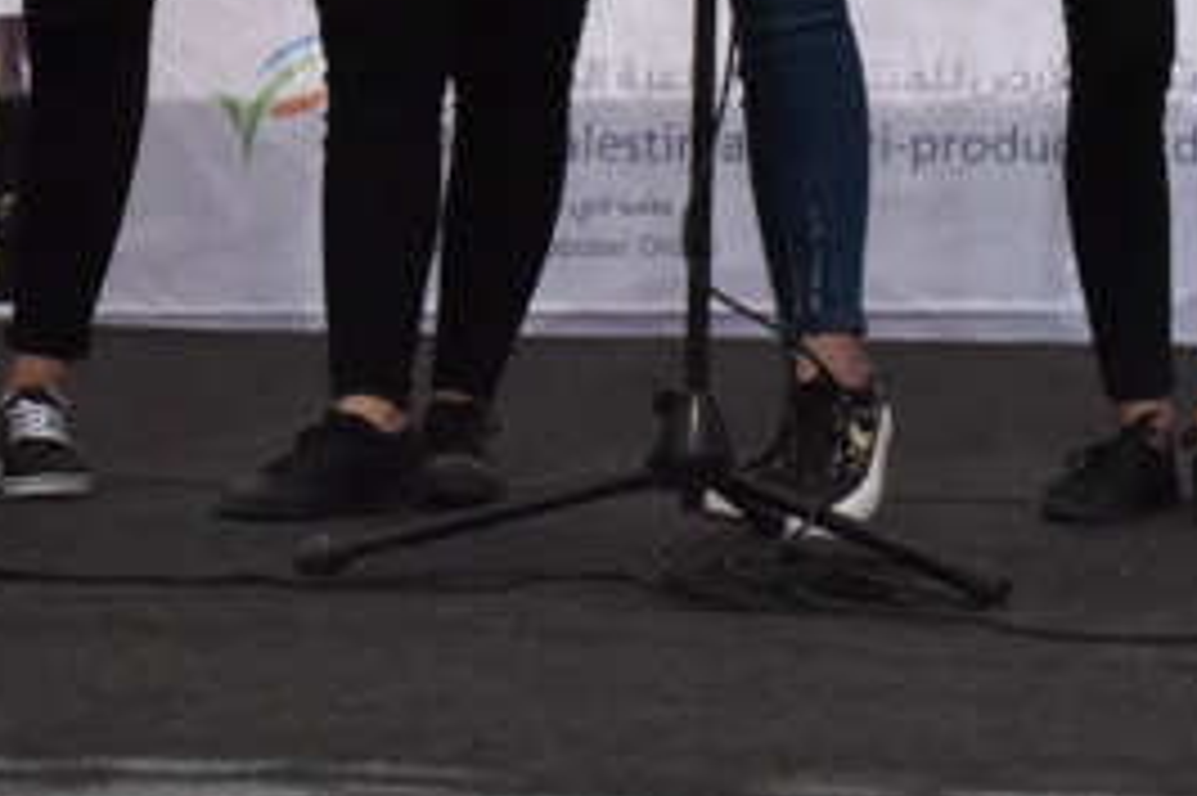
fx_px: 7044
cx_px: 904
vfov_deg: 6.3
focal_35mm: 212
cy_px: -659
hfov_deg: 9.7
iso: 3200
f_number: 22
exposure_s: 1/2000
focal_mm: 55
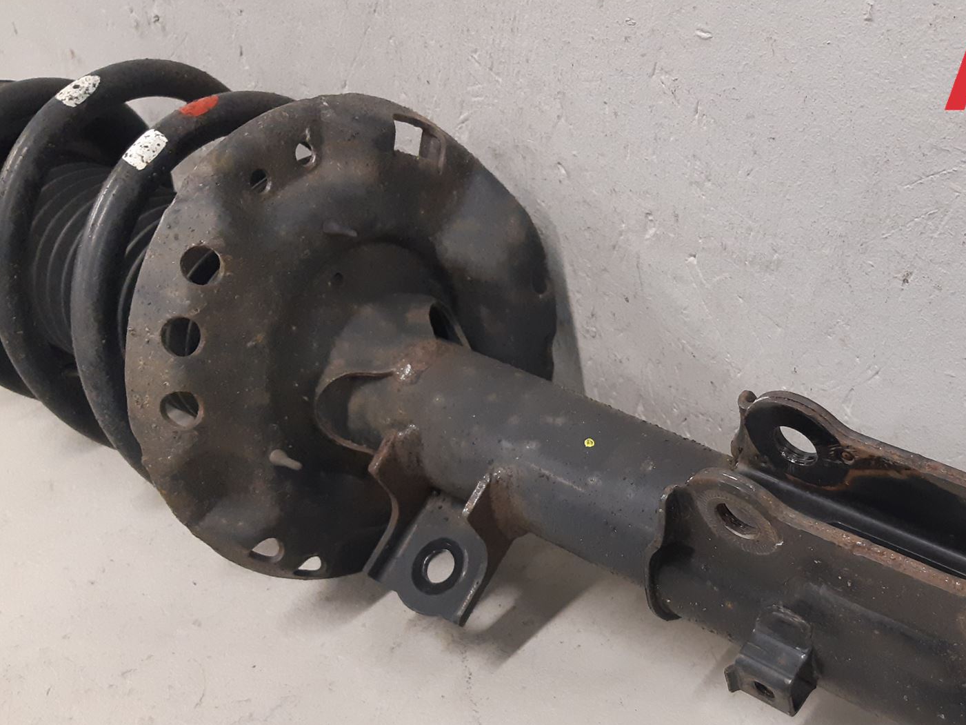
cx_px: 662
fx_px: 1061
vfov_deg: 37.0
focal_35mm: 38
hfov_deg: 48.0
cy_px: 524
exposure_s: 1/50
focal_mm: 3.93
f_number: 1.7
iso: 250
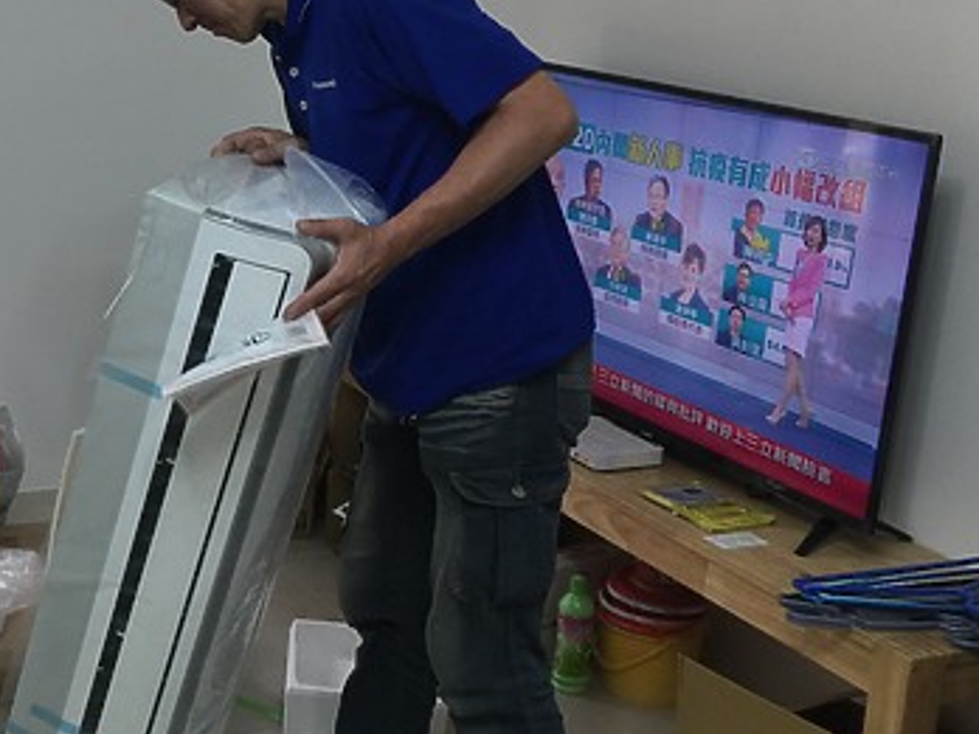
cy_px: 377
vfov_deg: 24.4
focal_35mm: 60
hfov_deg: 30.3
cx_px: 39
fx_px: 1697
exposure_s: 1/30
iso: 32
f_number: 2.2
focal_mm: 4.15
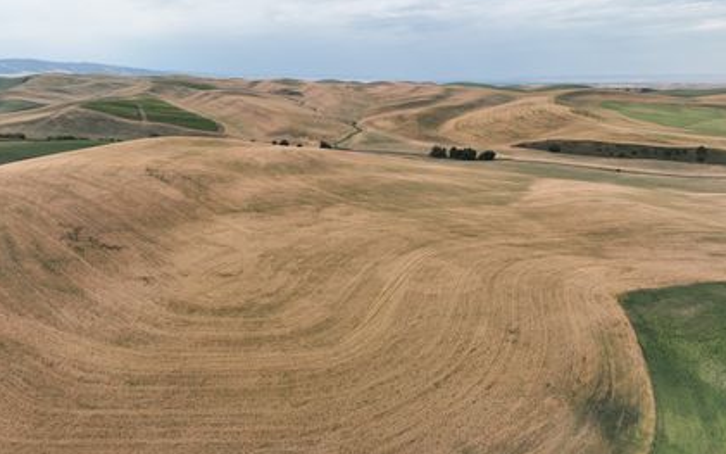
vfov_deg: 47.6
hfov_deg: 70.4
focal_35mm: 26
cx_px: 366
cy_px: 235
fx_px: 514
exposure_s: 1/1250
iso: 100
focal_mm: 12.29
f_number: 2.8
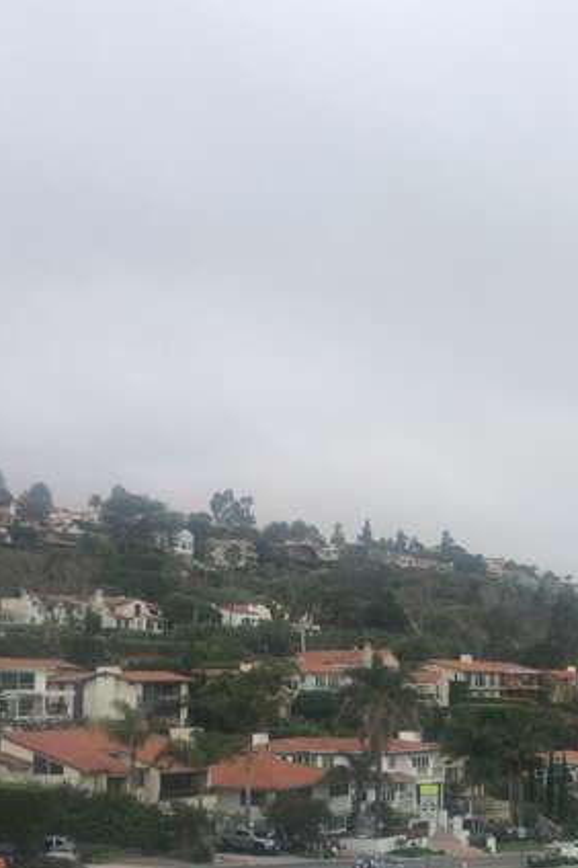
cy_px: 579
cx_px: 650
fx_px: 1373
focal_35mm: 57
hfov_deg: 22.3
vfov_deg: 34.7
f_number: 2.2
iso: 50
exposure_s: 1/120
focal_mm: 4.15
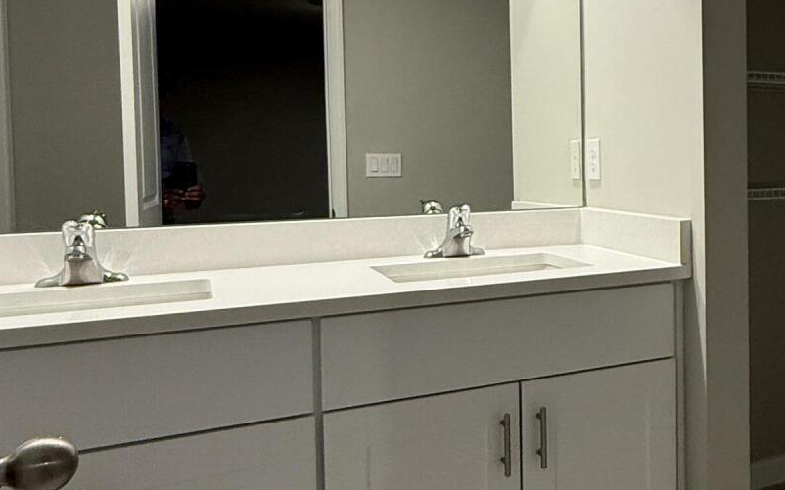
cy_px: 190
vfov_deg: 34.3
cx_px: 674
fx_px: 791
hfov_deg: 48.4
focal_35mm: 37
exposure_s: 1/120
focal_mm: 2.22
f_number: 2.2
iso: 320
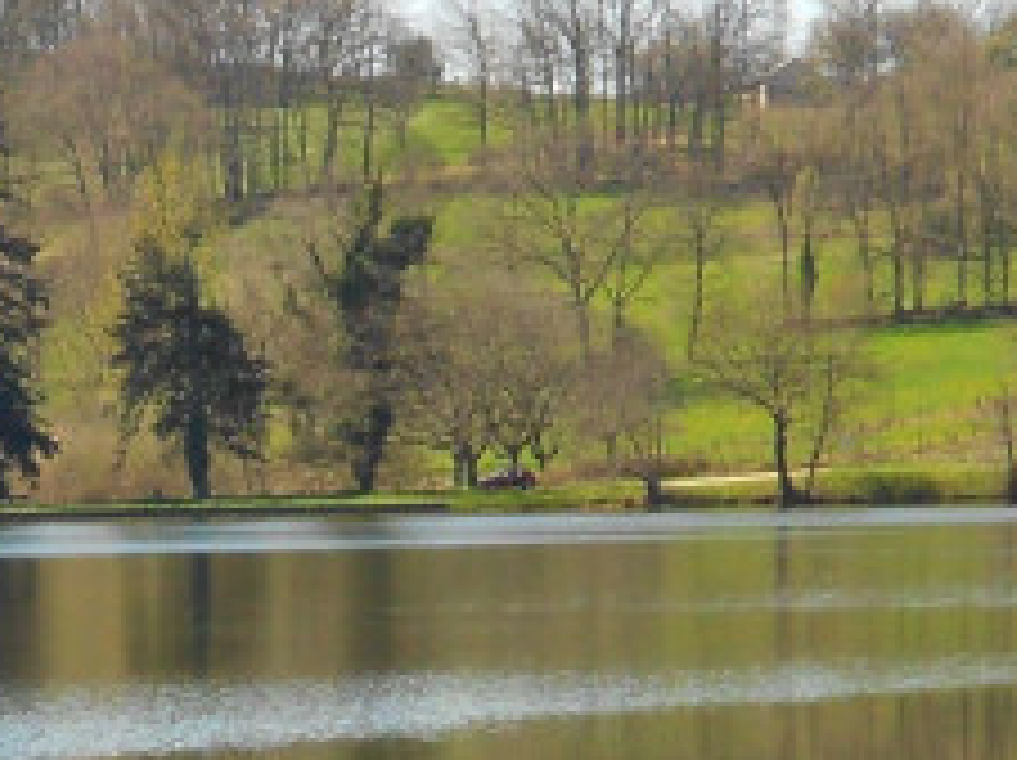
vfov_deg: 5.8
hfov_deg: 7.7
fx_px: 7454
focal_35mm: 254
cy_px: 1102
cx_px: -176
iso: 100
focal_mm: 10
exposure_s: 1/320
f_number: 4.9
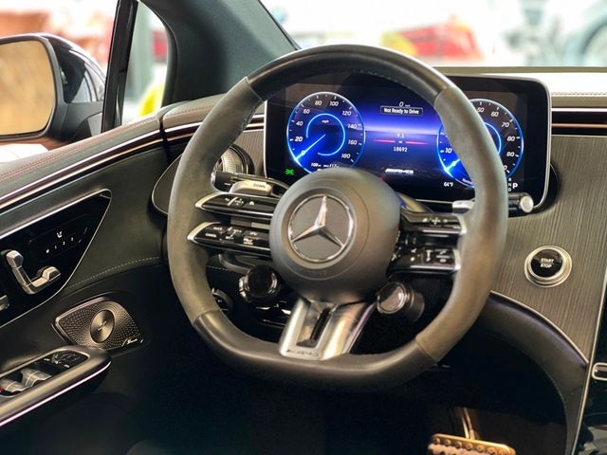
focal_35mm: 77
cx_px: 304
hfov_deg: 25.3
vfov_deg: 19.1
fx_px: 1350
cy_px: 228
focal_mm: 9
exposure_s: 1/15
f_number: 2.8
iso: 500
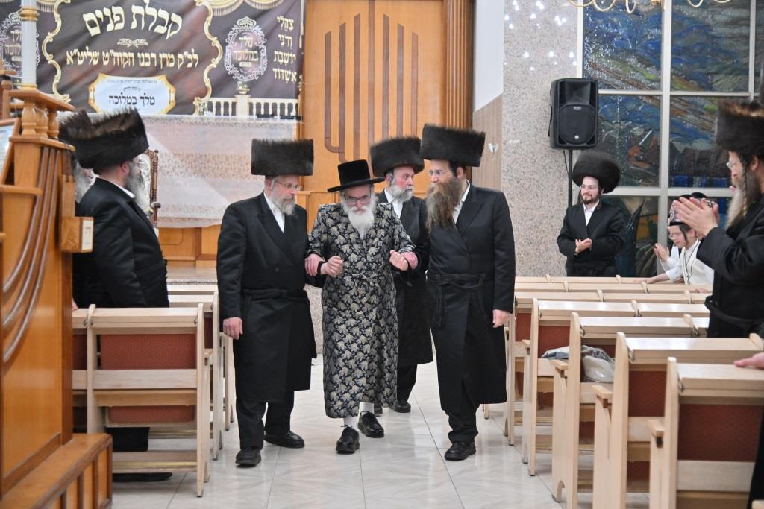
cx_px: 382
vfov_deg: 21.9
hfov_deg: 32.4
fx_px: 1316
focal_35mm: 62
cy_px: 254
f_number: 4
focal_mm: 62
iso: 1250
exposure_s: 1/200
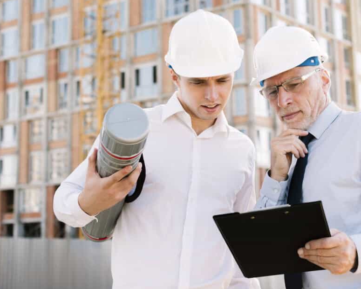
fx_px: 662
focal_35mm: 62
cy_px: 132
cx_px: 212
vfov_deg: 24.6
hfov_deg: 30.4
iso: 200
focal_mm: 50
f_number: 4
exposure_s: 1/200
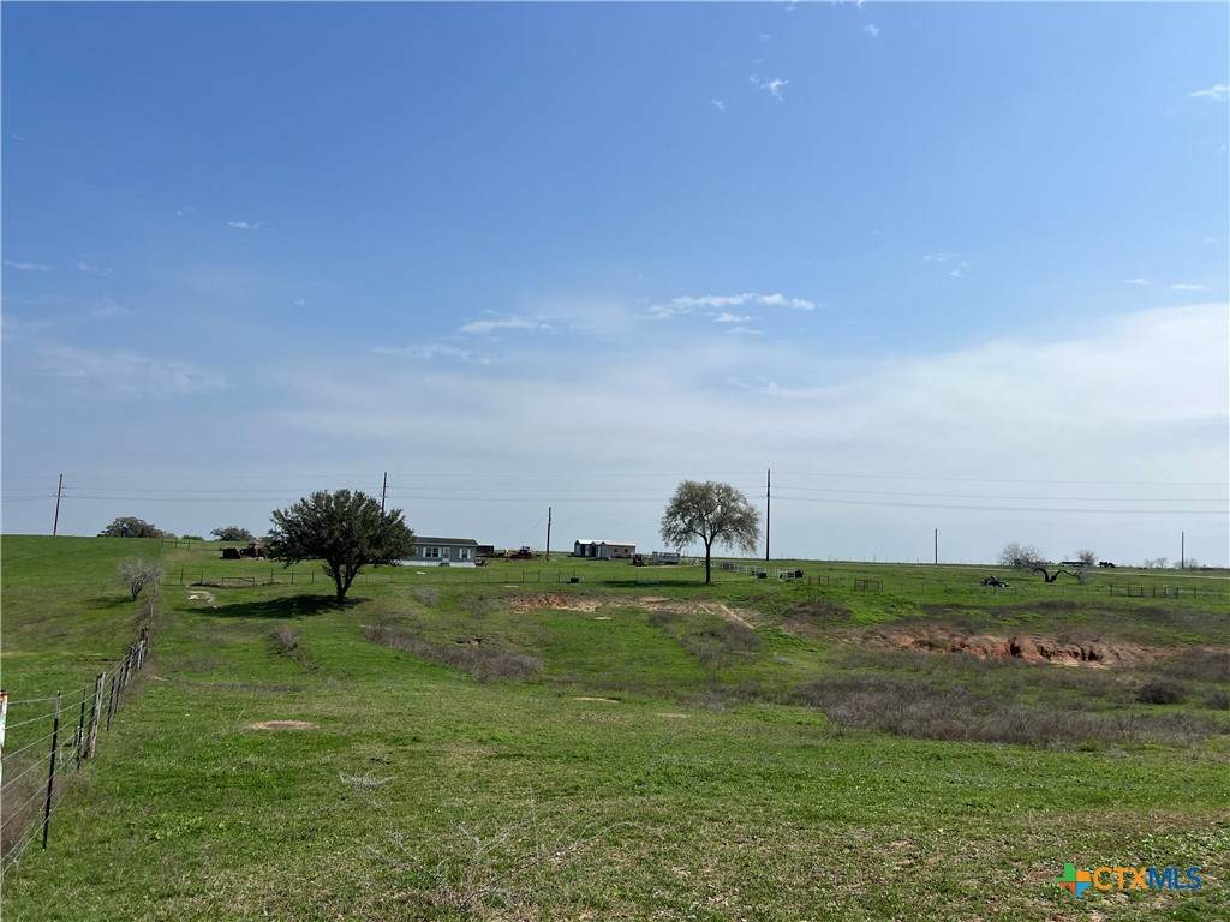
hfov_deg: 67.3
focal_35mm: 26
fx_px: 924
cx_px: 615
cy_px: 461
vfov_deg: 53.1
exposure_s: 1/9434
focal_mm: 5.7
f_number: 1.5
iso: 50
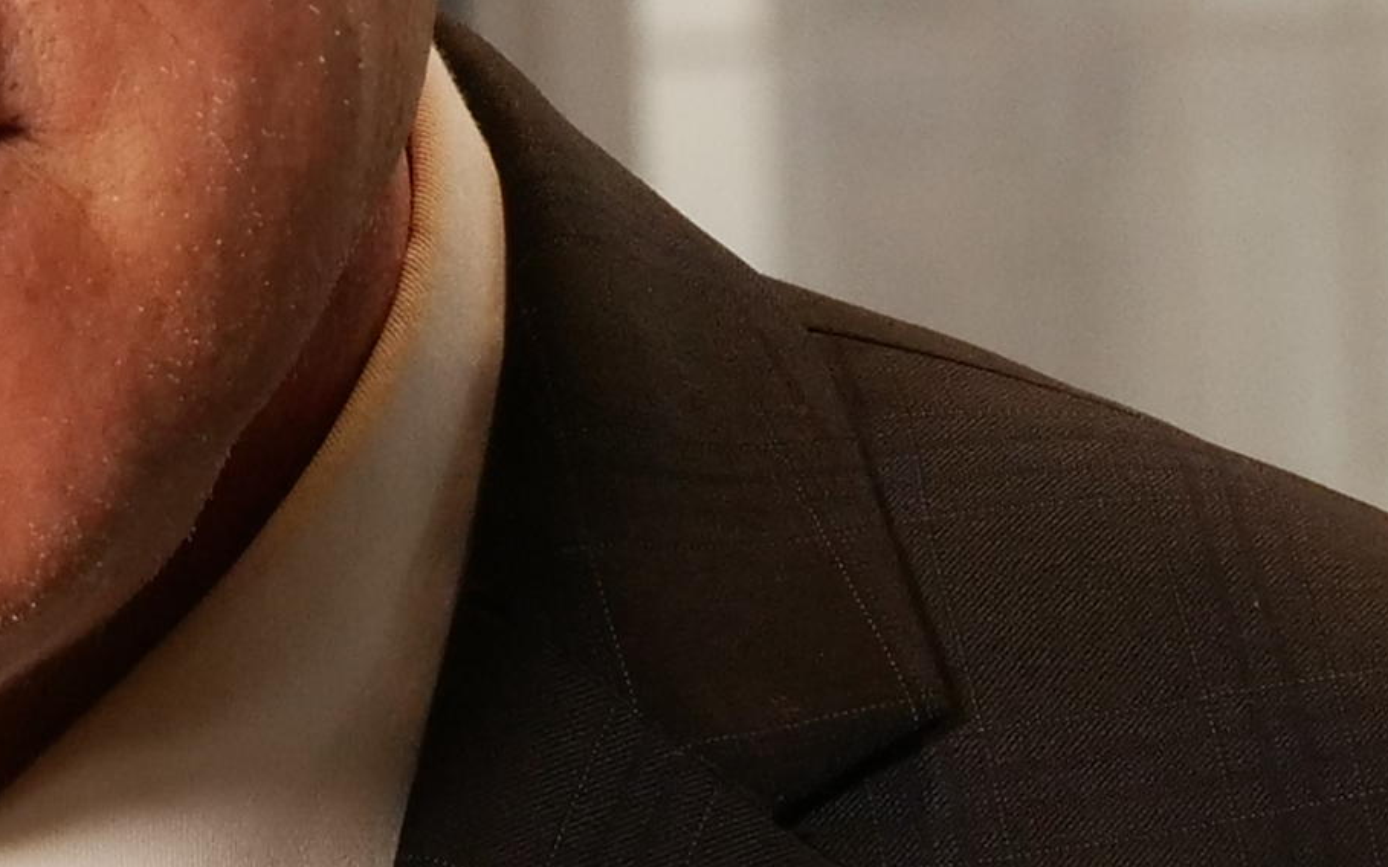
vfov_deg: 3.8
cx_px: 438
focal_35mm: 350
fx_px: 13239
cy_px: 359
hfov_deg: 6.0
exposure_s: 1/80
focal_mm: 30
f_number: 4.5
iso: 800
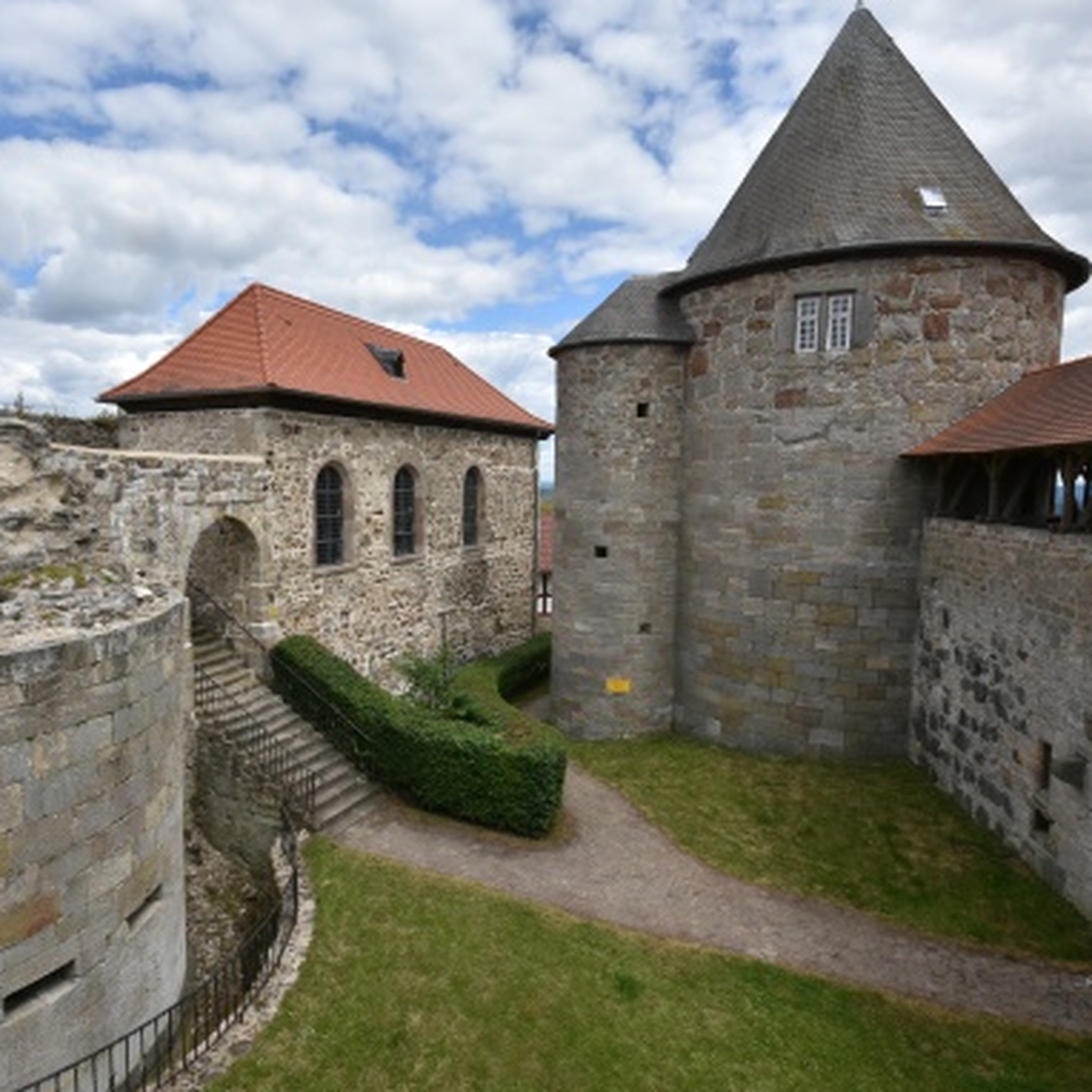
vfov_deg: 74.8
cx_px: 472
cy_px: 526
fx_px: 714
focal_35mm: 20
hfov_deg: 74.4
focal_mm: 10
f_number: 11
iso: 200
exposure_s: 1/320
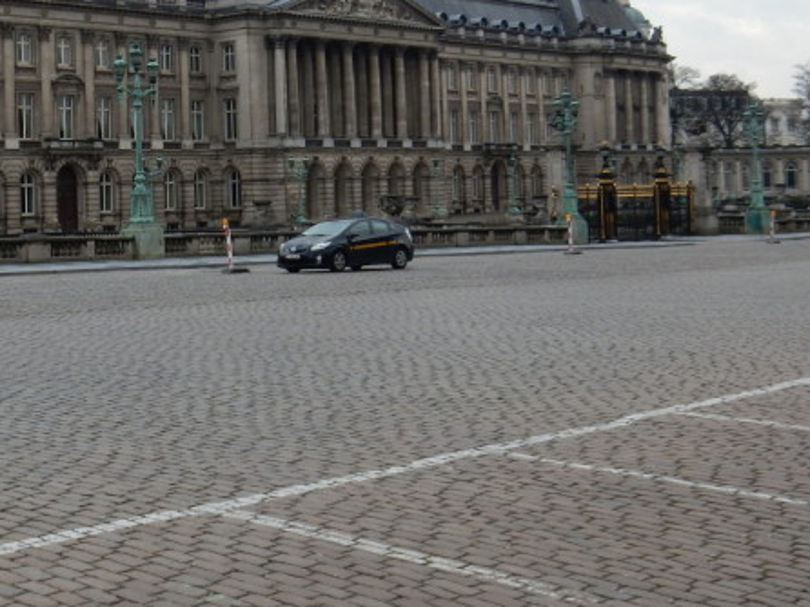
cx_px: 133
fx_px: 1427
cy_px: 136
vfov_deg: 23.7
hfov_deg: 30.7
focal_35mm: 61
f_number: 4
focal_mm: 6.4
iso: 125
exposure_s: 1/500
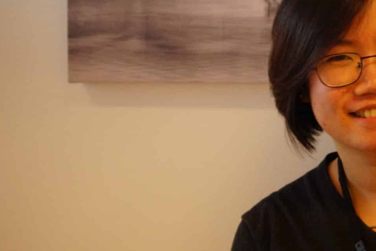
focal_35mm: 131
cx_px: 280
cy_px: 13
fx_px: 1370
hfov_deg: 15.6
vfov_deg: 10.4
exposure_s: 1/60
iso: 1000
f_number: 5
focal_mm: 35
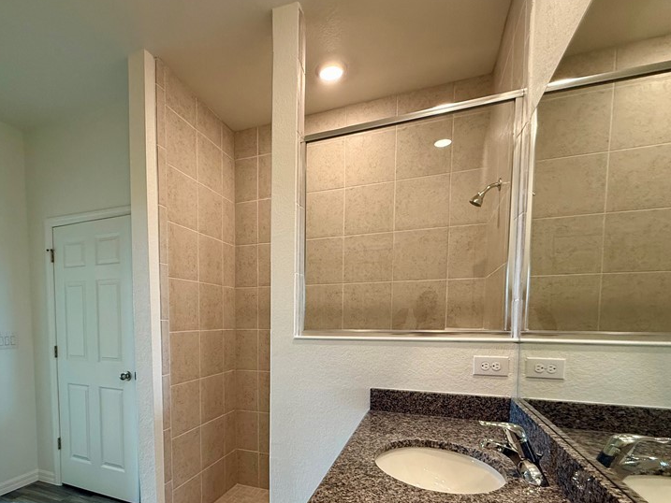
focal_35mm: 20
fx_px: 388
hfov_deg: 80.5
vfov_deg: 63.8
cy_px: 346
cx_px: 259
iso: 250
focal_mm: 2.22
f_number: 2.2
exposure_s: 1/120
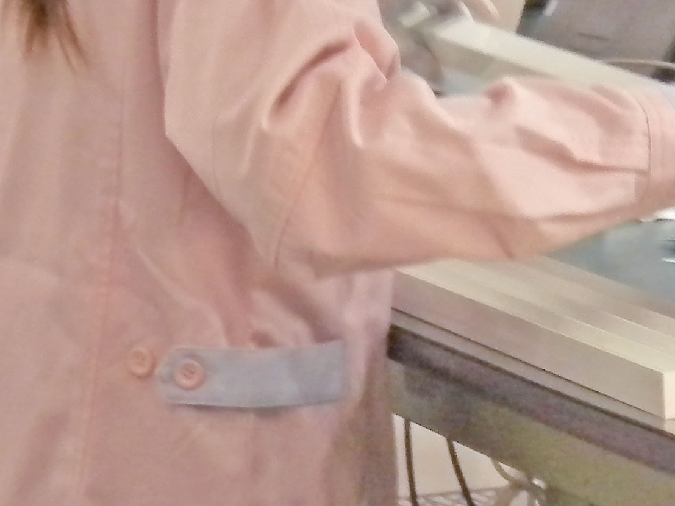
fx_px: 6746
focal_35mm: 346
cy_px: 112
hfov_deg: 5.7
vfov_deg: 4.3
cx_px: 421
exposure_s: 1/64
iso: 400
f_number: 5.9
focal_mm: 18.9
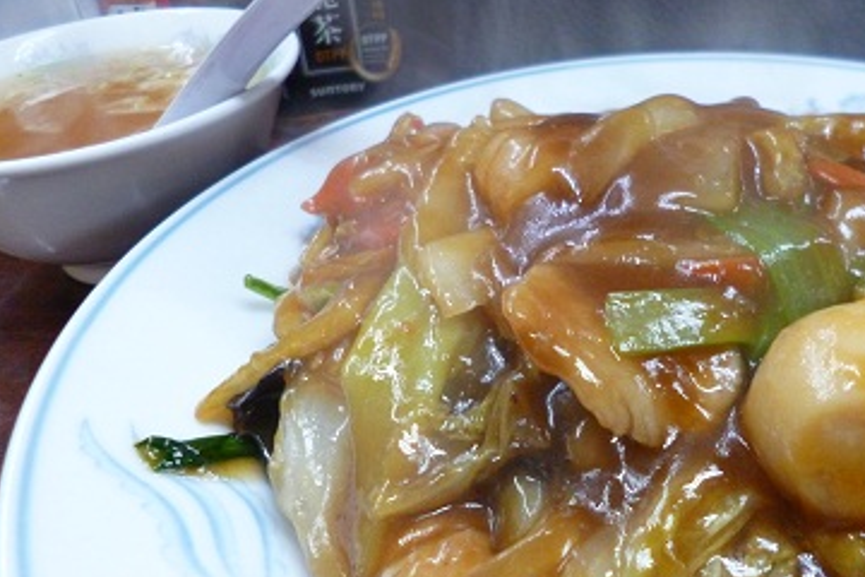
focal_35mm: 33
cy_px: 371
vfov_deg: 39.6
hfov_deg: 56.9
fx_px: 793
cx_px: 509
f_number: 2.5
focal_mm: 4.3
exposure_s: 1/25
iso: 400
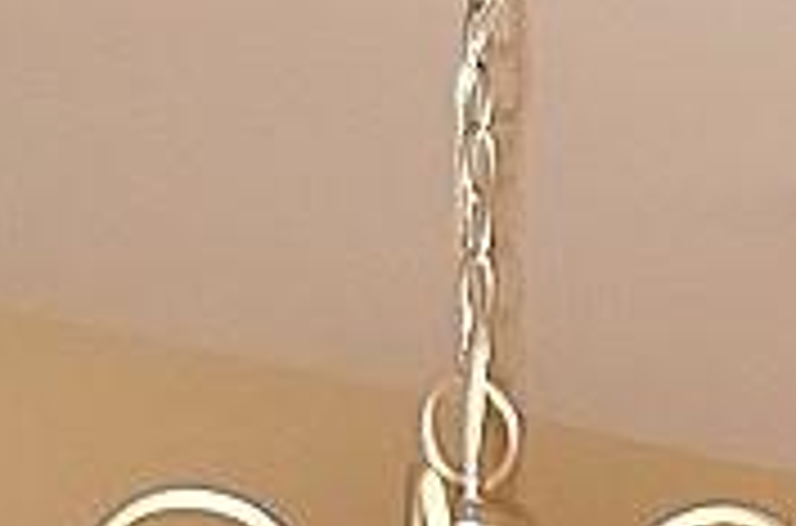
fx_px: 3837
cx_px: 1713
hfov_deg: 10.6
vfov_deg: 7.1
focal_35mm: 174
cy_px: 1488
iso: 400
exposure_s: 1/125
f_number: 3.8
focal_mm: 20
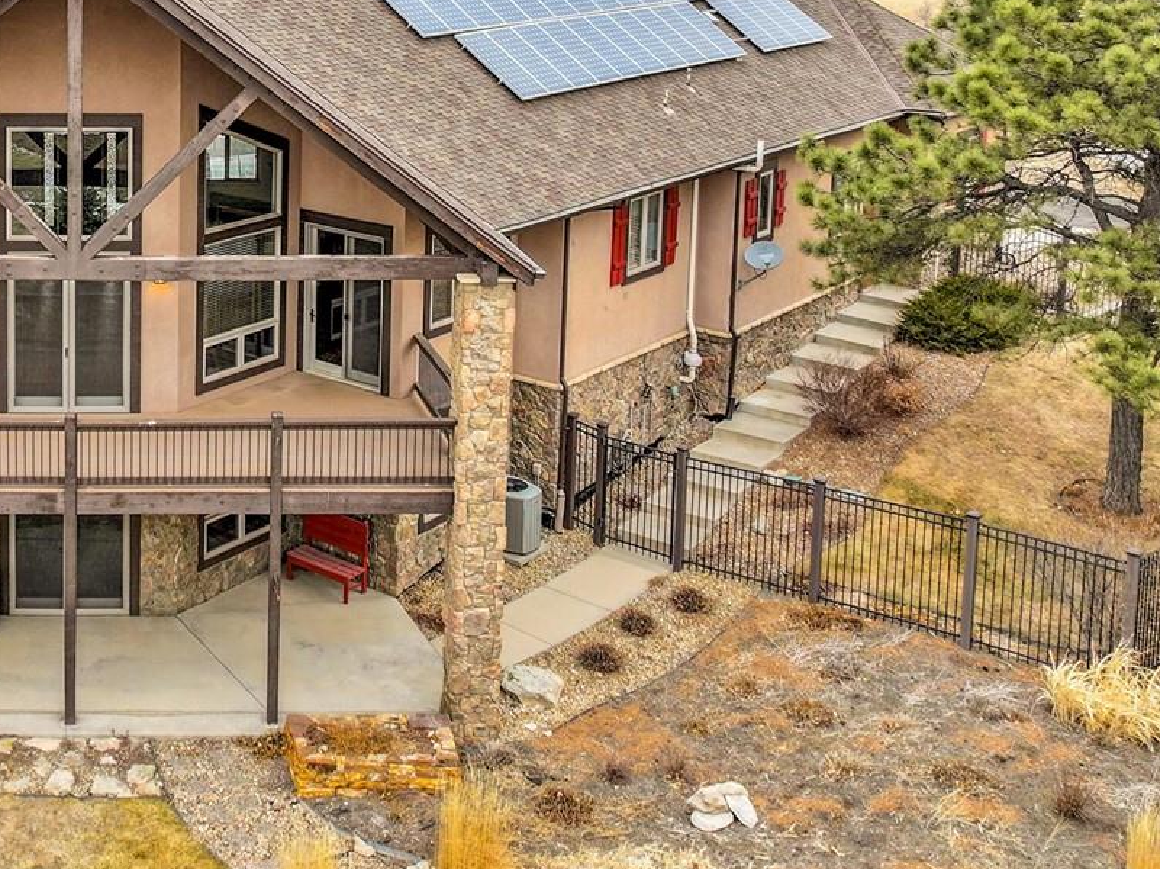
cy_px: 73
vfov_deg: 28.9
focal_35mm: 48
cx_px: 83
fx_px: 1608
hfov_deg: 36.8
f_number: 2.8
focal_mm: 12.29
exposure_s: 1/800
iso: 390
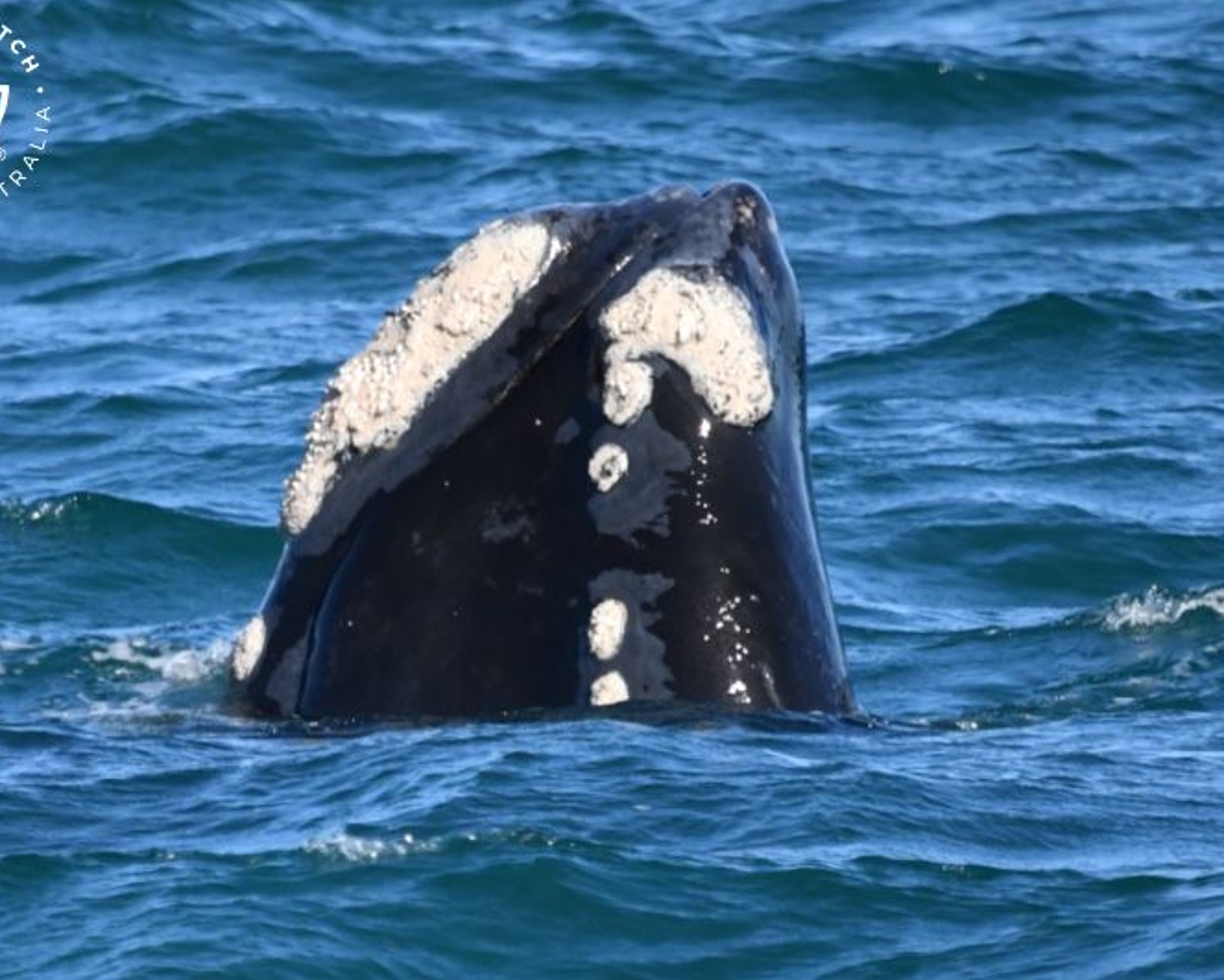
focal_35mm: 679
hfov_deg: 2.8
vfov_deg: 2.3
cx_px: 570
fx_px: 24608
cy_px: 490
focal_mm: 600
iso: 2000
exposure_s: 1/8000
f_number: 6.3
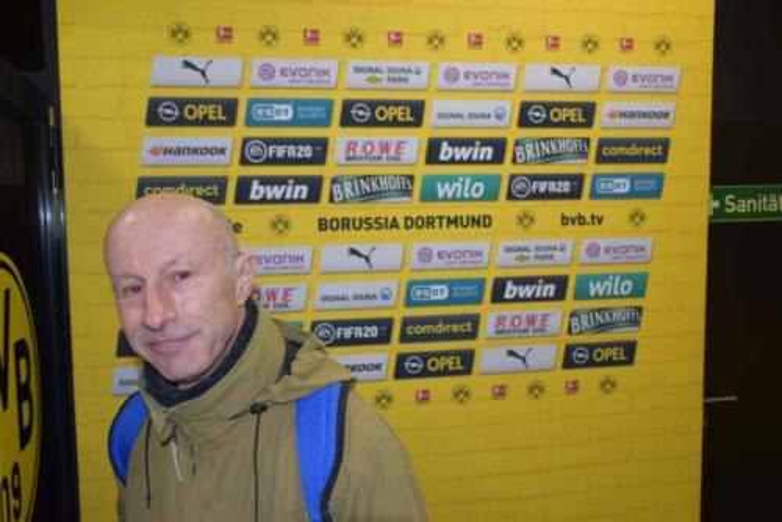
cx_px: 391
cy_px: 261
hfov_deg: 55.1
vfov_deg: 38.4
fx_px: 750
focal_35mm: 34
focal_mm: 23
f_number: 4.5
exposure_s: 1/80
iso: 800
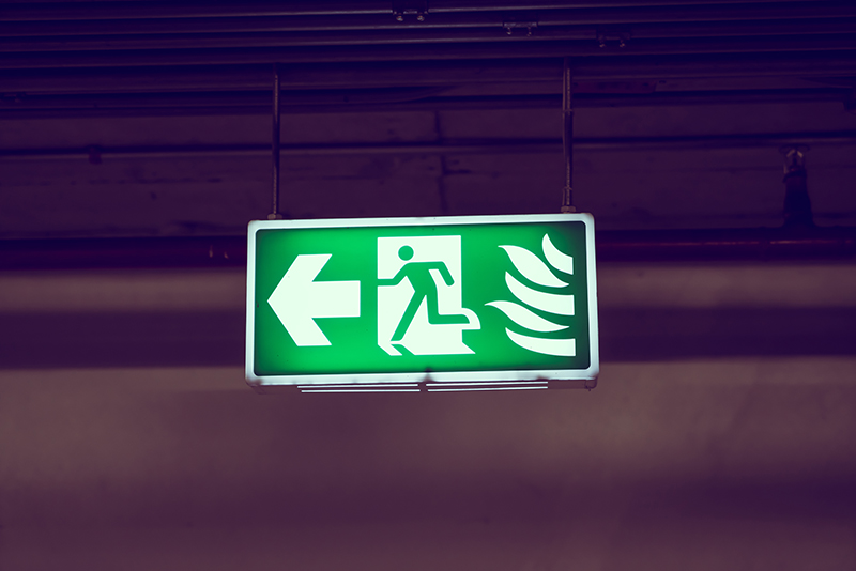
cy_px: 286
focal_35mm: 70
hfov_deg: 28.8
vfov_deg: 19.5
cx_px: 428
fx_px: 1665
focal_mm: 70
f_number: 4
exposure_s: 1/80
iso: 1250
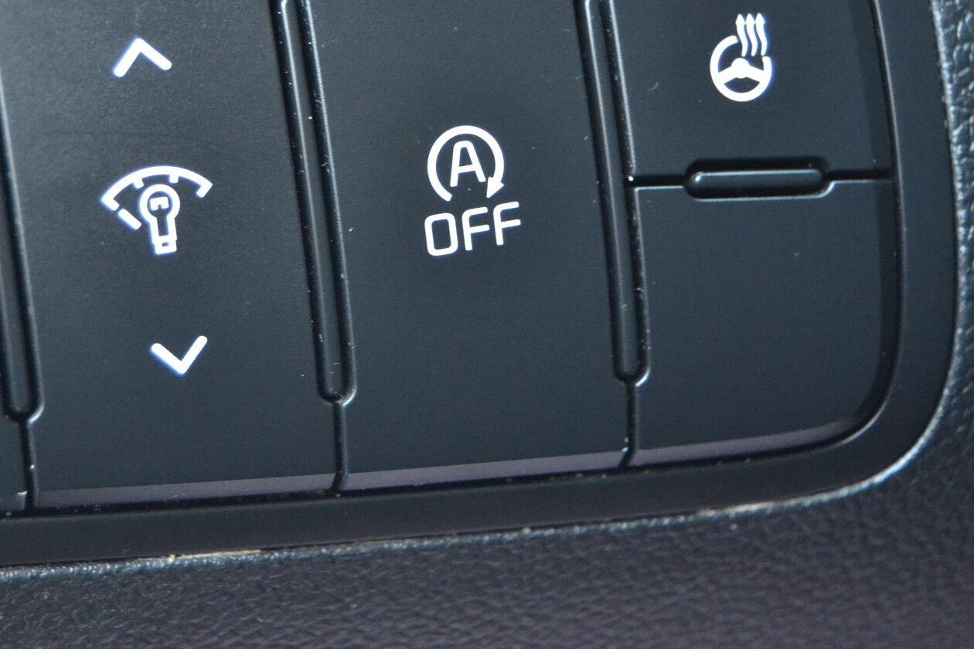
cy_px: 169
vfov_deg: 14.2
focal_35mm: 96
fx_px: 2597
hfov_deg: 21.1
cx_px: 284
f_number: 5
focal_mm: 42
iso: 2500
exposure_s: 1/60
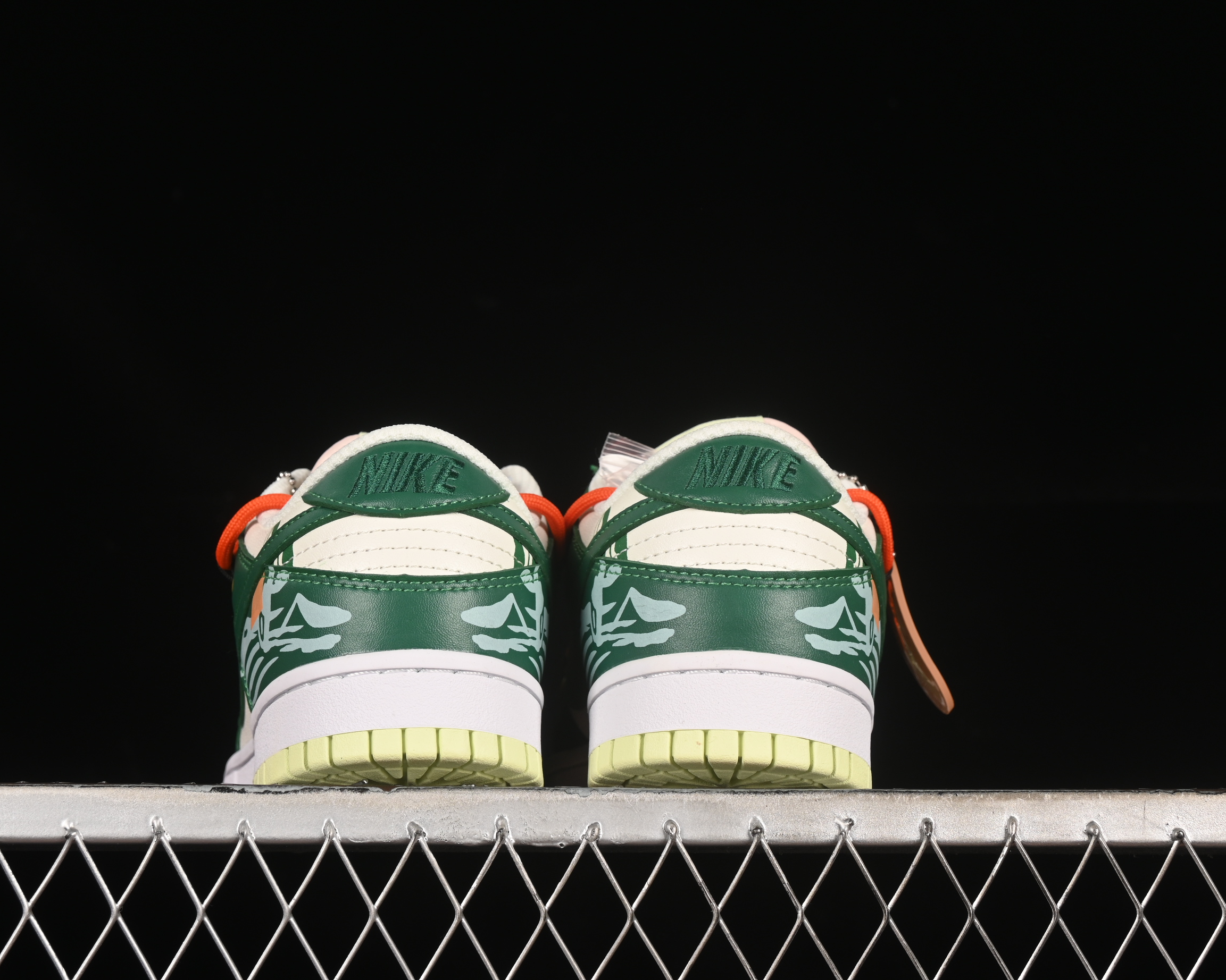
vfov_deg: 18.1
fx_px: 3084
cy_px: 489
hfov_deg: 22.5
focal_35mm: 85
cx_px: 580
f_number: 8
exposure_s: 1/80
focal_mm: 50
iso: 160
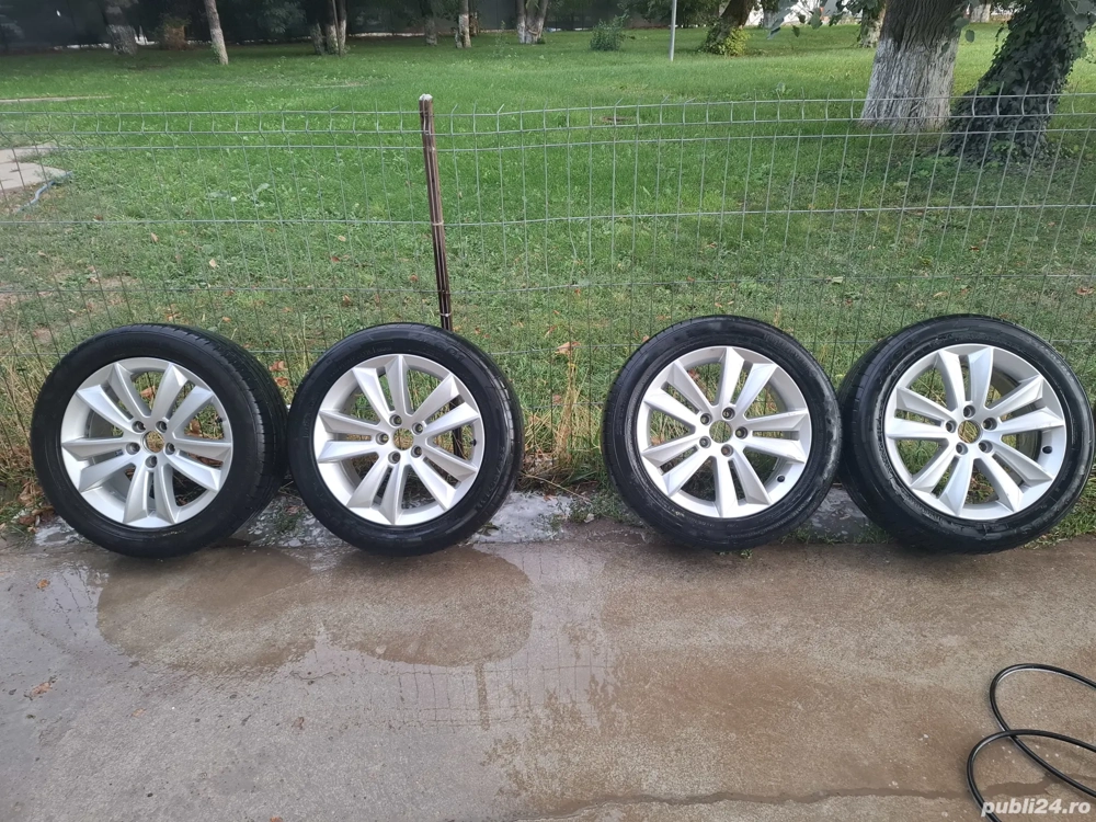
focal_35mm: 23
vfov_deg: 58.9
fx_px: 728
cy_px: 411
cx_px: 548
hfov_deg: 73.9
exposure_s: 1/100
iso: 80
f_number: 1.8
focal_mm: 5.54
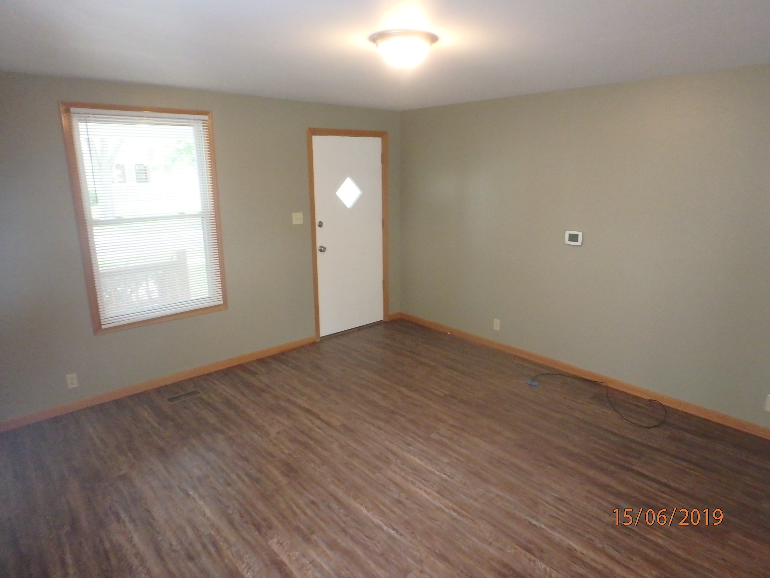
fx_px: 467
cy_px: 289
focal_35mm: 21
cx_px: 385
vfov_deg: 63.4
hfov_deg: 79.0
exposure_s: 1/30
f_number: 3.5
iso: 800
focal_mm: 3.7
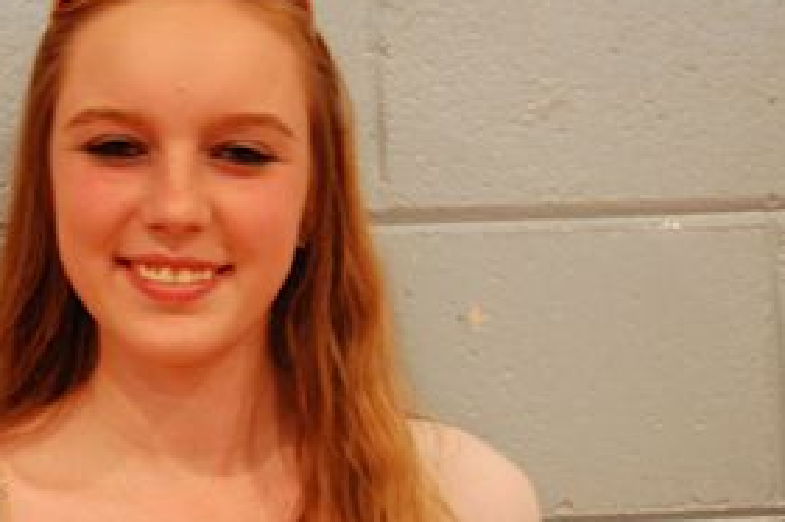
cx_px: 173
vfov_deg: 18.9
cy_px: 250
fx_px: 1569
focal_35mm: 72
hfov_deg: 27.6
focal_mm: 30
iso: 800
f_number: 4.2
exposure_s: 1/13
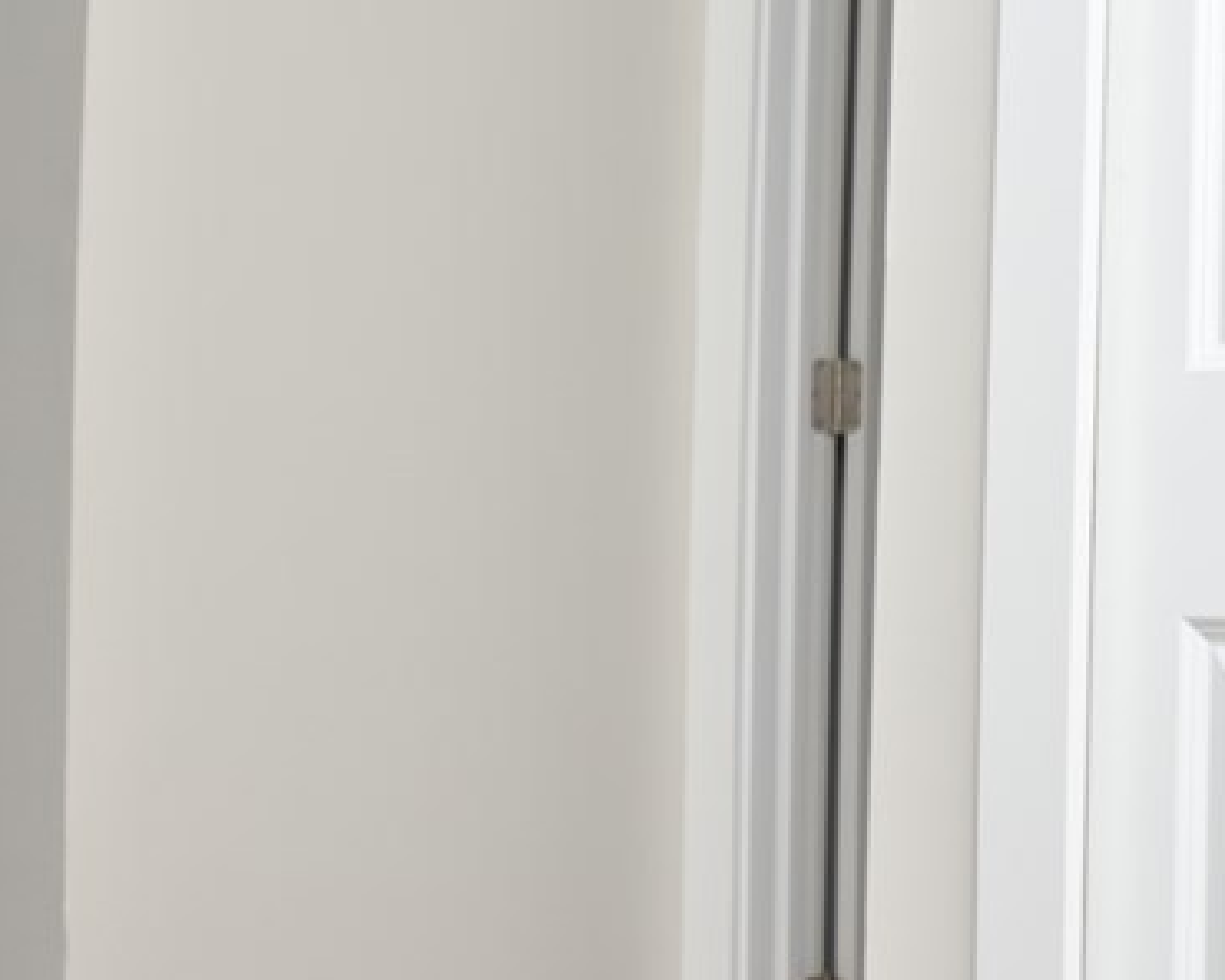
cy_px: 536
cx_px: 1415
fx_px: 2393
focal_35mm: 66
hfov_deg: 26.1
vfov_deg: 23.1
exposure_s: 1/80
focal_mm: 24
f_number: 7.1
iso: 640
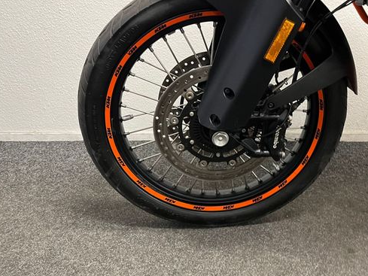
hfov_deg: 53.3
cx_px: 233
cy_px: 114
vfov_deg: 41.7
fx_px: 362
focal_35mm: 34
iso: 400
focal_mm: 5.1
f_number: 1.6
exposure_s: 1/50
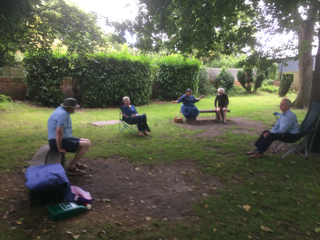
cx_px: 160
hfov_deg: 61.7
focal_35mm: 29
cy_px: 120
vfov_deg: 48.2
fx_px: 268
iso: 40
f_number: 2.2
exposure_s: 1/100
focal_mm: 4.15
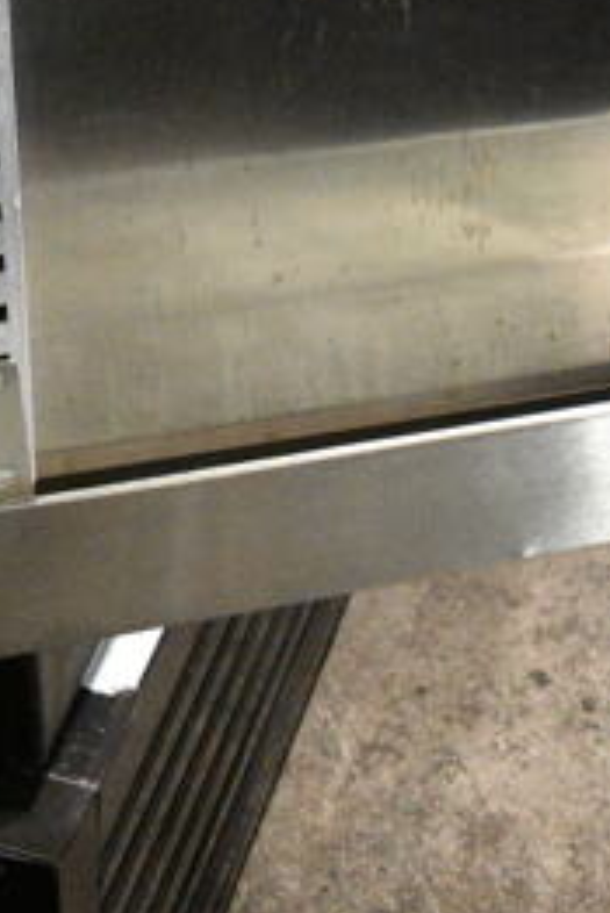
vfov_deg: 18.2
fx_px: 2386
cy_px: -608
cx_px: 443
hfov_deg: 14.5
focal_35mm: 94
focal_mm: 18
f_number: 4
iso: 6400
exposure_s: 1/250
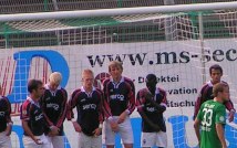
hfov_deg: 2.0
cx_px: 202
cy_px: 74
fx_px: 6643
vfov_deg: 1.3
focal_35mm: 1028
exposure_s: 1/500
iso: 50
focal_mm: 39.6
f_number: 3.5
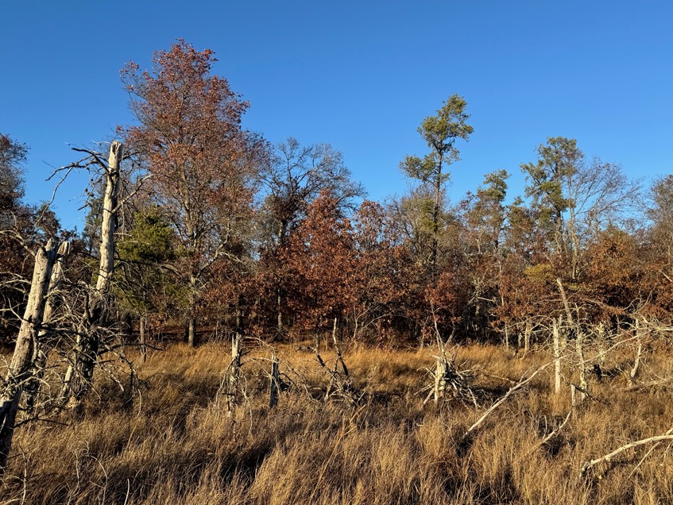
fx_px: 564
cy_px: 299
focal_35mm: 29
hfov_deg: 61.6
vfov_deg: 48.0
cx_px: 349
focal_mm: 6.76
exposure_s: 1/2041
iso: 80
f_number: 1.78
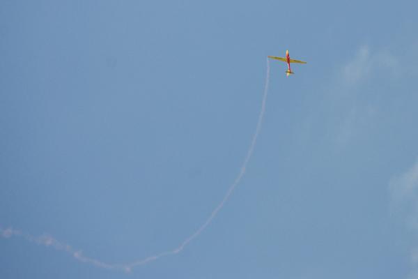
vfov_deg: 4.6
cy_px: 140
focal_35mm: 300
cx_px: 209
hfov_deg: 6.9
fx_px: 3483
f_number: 6.3
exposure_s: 1/2500
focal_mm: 200
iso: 400
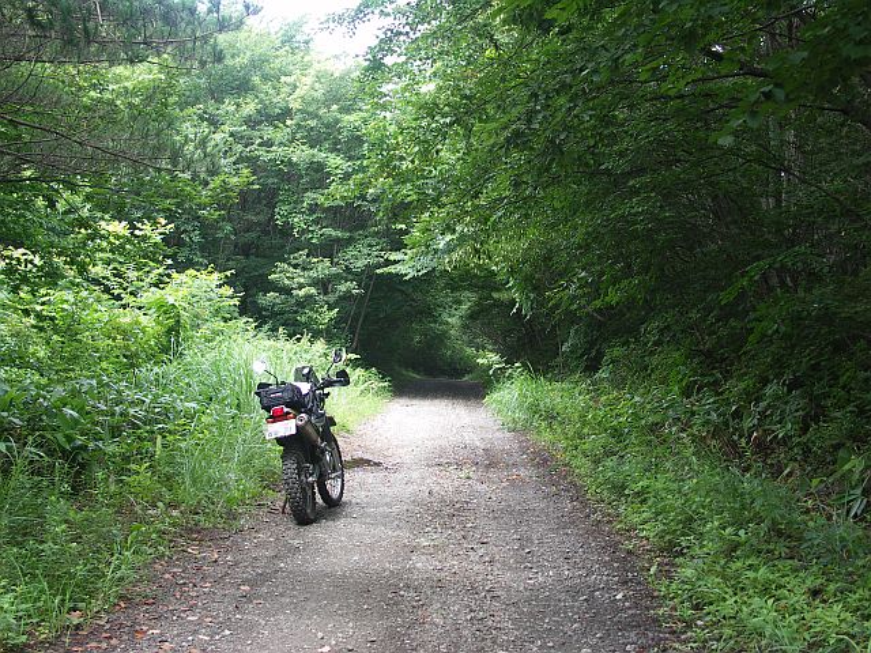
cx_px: 436
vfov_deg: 32.9
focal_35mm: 44
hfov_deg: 42.9
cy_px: 326
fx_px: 1107
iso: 50
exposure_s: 1/60
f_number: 3.2
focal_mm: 11.4
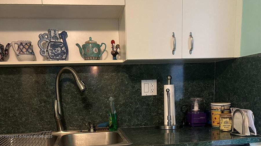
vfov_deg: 29.6
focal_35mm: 38
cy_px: 137
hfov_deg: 52.8
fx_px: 263
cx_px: 130
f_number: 1.5
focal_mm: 5.7
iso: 320
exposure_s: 1/60
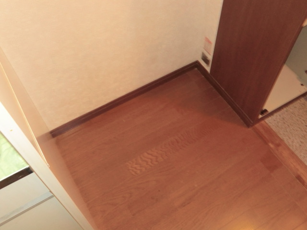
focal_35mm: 34
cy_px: 115
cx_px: 154
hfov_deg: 54.0
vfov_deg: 41.8
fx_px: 302
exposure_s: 1/15
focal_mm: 6.1
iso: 400
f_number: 3.6
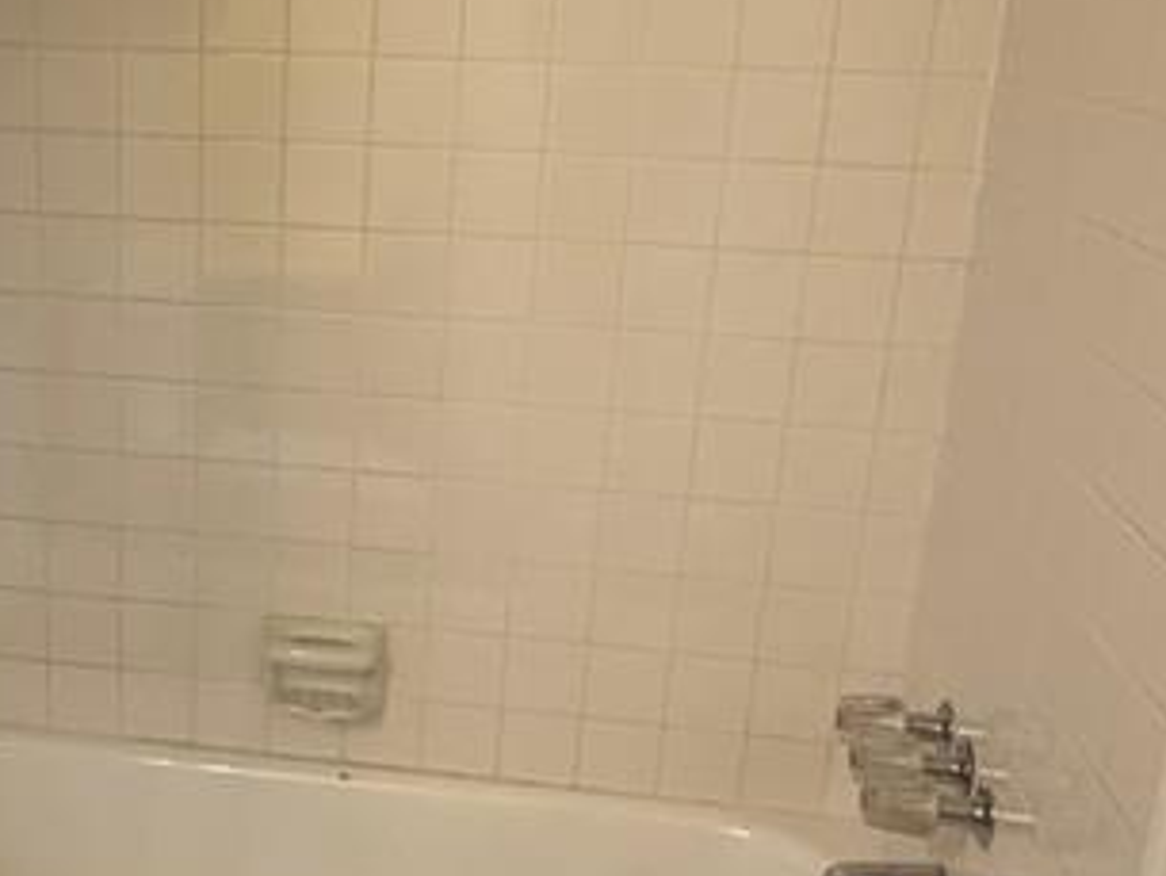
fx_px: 1584
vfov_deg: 30.9
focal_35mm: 47
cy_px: 428
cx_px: 260
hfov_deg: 39.1
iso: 320
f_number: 2.2
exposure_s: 1/120
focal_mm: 2.22
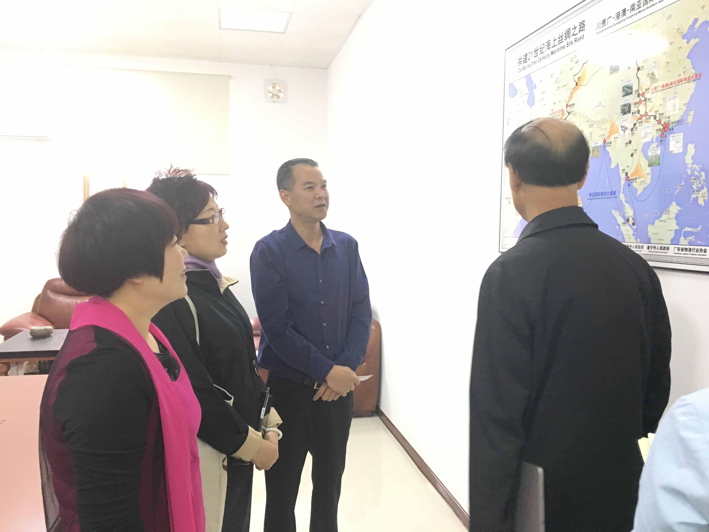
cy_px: 266
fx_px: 594
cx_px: 354
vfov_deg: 48.2
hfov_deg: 61.7
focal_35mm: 29
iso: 200
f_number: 2.2
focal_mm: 4.15
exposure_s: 1/33
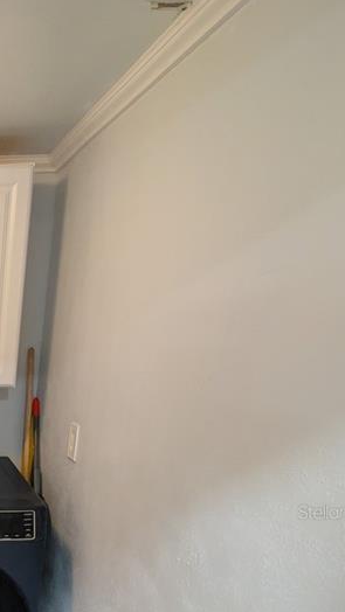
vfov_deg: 58.1
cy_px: 512
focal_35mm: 30
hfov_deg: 28.5
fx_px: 488
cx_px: -147
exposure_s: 1/60
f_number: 1.7
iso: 334
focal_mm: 2.02
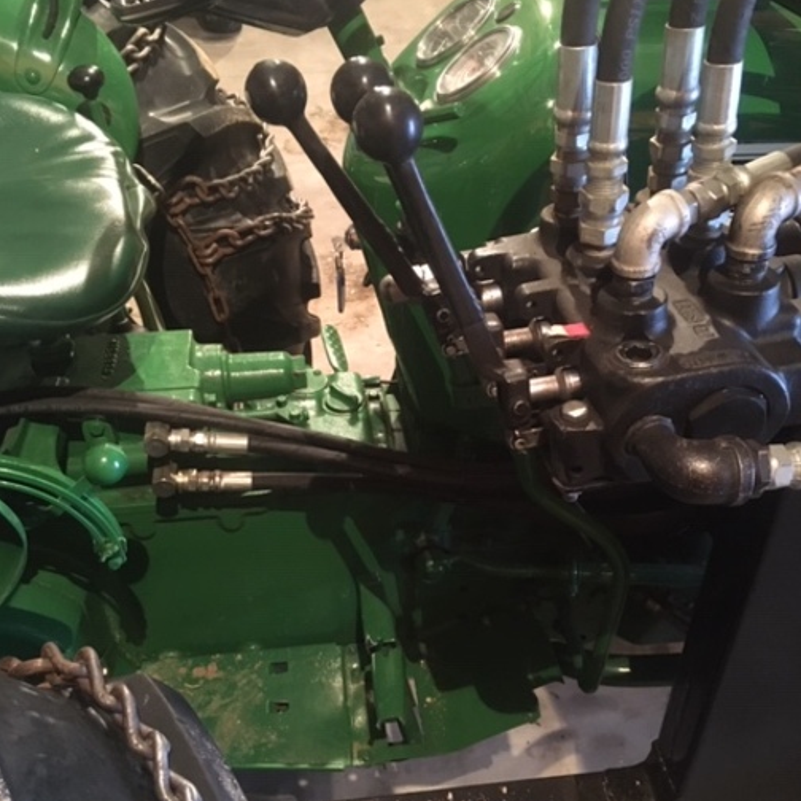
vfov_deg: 46.9
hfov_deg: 47.2
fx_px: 916
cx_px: 397
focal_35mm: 35
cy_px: 482
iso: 320
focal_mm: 4.15
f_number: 2.2
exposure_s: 1/15
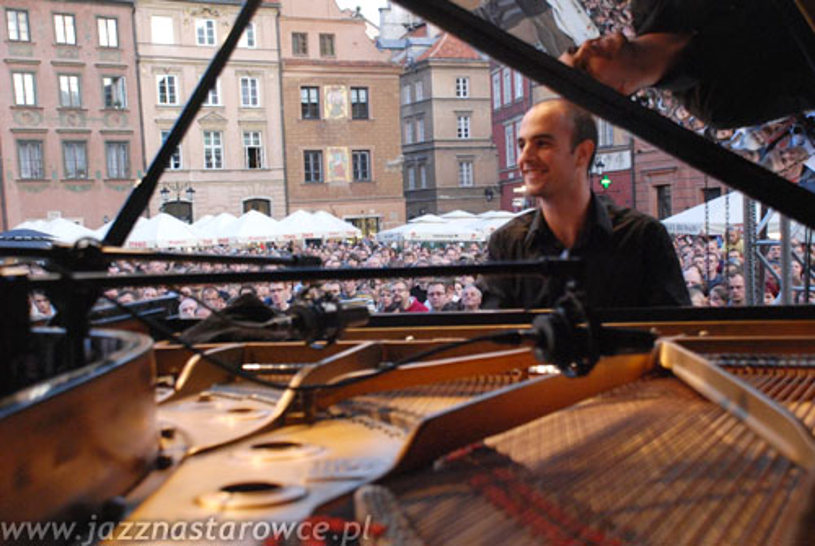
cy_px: 273
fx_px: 1088
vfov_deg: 28.2
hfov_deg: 41.1
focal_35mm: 48
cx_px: 408
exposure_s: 1/60
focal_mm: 32
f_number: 4.2
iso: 1250
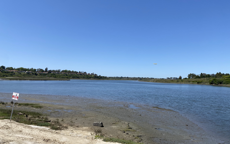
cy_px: 64
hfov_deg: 66.5
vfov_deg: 44.5
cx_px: 115
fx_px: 175
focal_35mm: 28
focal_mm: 4.25
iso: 32
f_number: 1.8
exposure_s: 1/3846
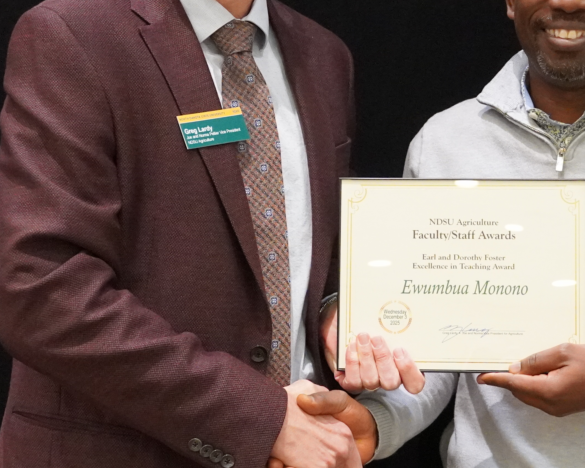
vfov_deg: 15.5
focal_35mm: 99
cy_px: 215
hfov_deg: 19.3
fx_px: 1720
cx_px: 355
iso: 5000
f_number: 4
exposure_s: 1/60
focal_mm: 25
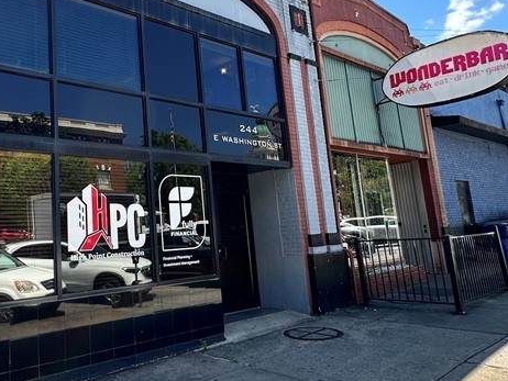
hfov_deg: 55.8
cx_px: 133
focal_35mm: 31
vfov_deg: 45.3
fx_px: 455
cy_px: 163
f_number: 2.2
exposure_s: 1/322
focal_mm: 2.22
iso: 40
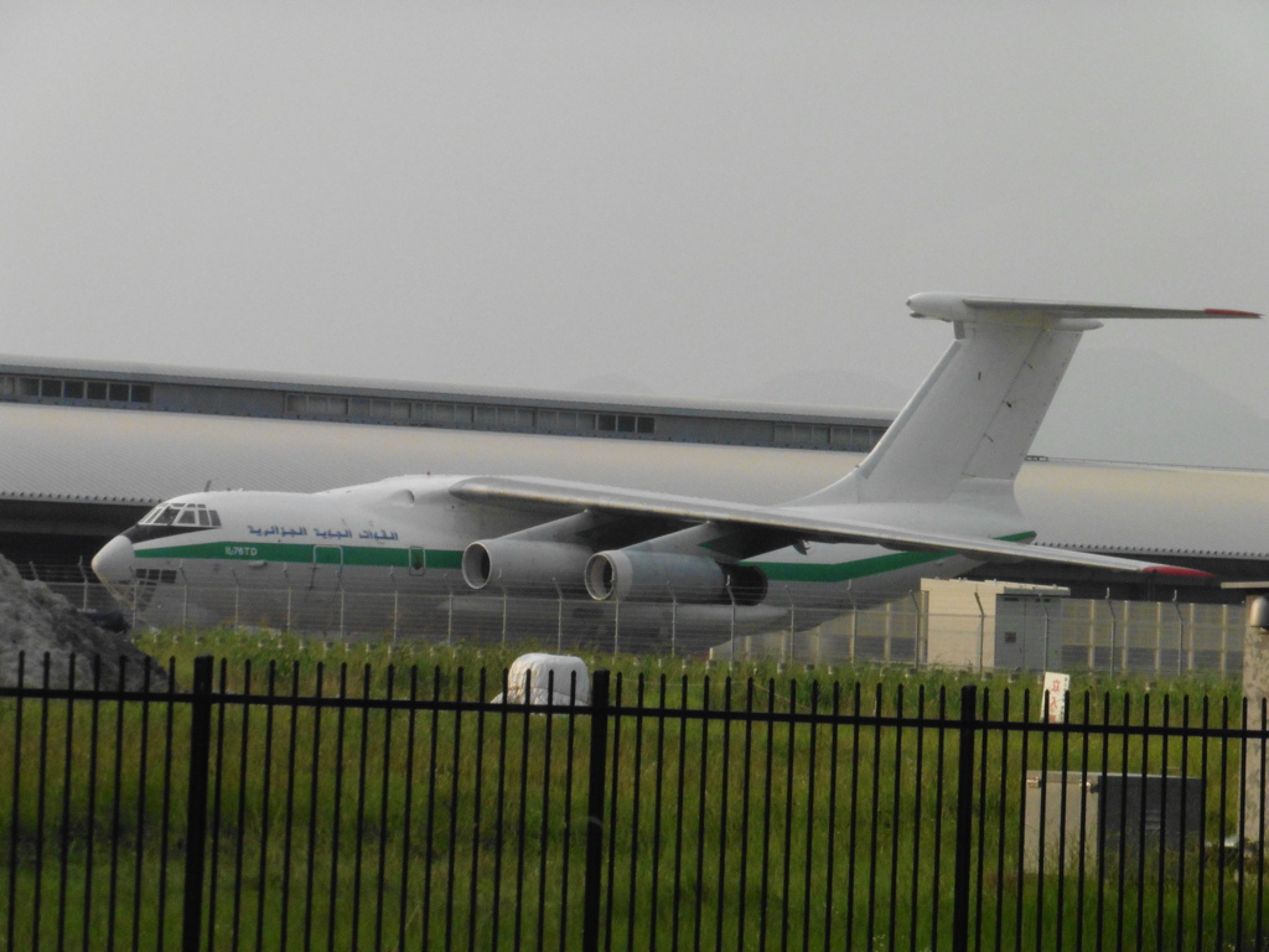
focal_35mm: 231
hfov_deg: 8.6
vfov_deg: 6.4
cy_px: 476
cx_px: 634
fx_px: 8468
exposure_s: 1/1600
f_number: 6.3
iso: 800
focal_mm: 41.3
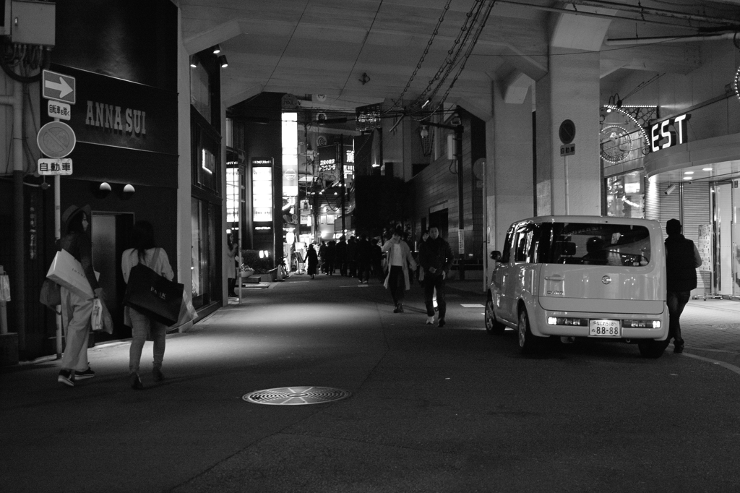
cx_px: 370
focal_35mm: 41
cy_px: 246
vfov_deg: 32.6
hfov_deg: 47.4
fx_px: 842
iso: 800
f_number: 2.8
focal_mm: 24.2
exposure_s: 1/40
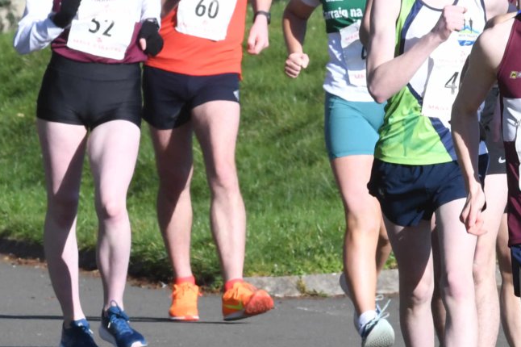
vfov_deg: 1.0
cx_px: 323
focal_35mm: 1427
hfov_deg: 1.4
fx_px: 20640
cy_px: 60
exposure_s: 1/500
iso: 640
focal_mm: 300
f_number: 16
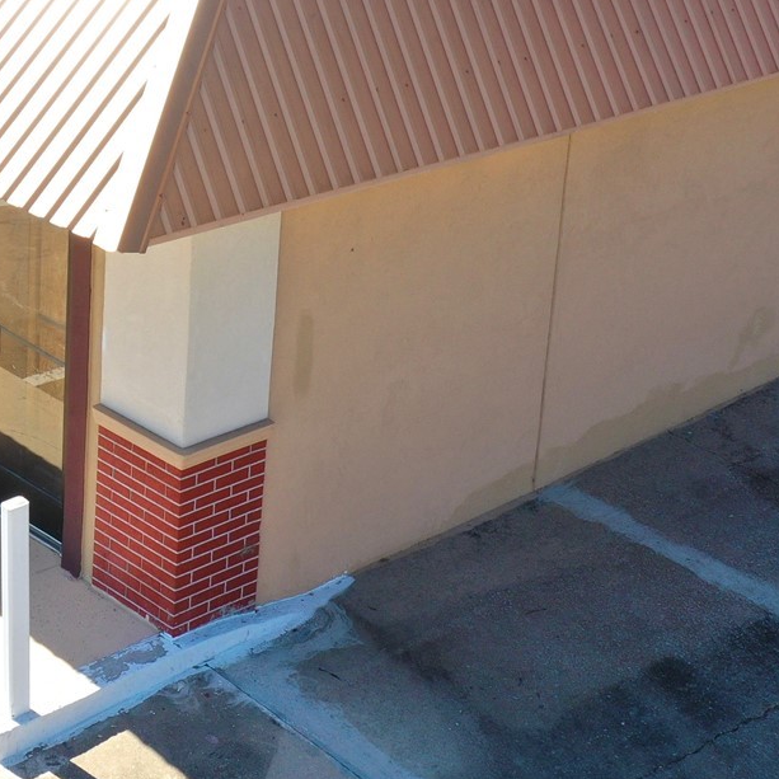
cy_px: 39
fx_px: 2011
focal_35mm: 79
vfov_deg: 21.3
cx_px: -75
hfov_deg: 20.9
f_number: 5
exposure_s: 1/240
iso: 100
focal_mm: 10.26
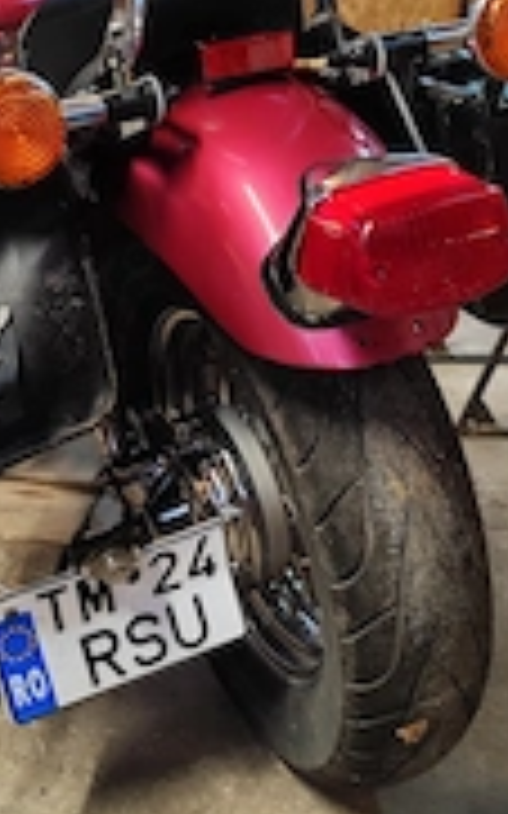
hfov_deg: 23.9
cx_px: 171
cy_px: 418
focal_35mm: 54
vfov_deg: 37.5
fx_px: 1197
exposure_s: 1/50
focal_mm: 6.19
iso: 500
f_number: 1.65
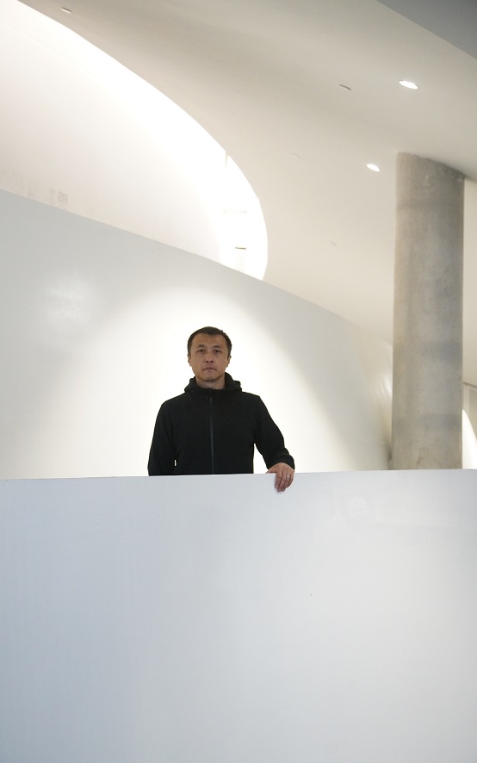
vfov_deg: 34.0
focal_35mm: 60
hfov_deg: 21.6
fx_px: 1248
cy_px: 378
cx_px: 228
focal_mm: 58
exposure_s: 1/100
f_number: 4
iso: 6400
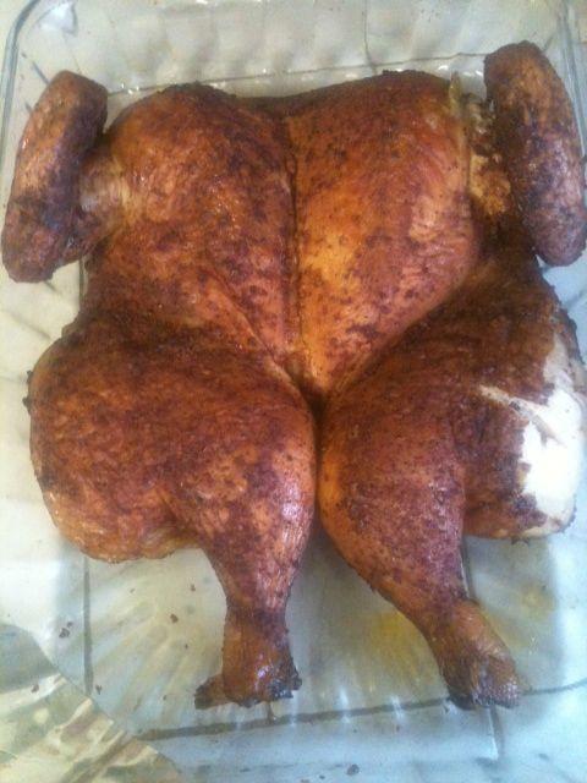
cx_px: 294
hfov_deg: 40.7
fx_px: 791
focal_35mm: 35
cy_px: 392
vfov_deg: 52.6
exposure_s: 1/15
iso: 400
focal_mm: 3.85
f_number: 2.8
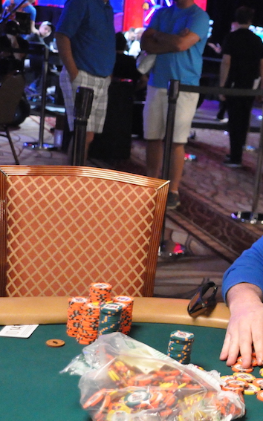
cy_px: 236
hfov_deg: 17.7
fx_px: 803
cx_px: 319
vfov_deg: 29.4
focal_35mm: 70
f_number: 4
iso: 5000
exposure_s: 1/50
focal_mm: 26
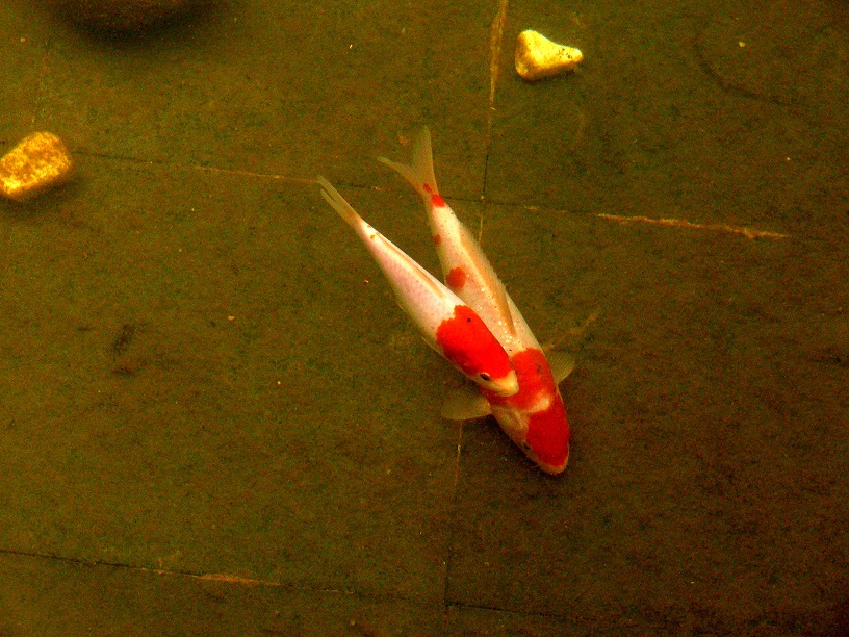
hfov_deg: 16.8
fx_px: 2870
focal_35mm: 117
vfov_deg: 12.7
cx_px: 424
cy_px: 318
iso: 200
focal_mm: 22.2
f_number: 3.2
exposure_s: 1/500
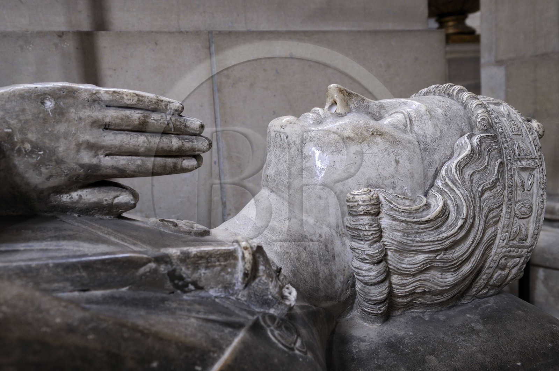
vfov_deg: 38.8
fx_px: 527
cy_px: 186
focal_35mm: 34
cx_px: 280
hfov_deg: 55.8
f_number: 5.6
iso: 800
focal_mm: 34
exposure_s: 1/13
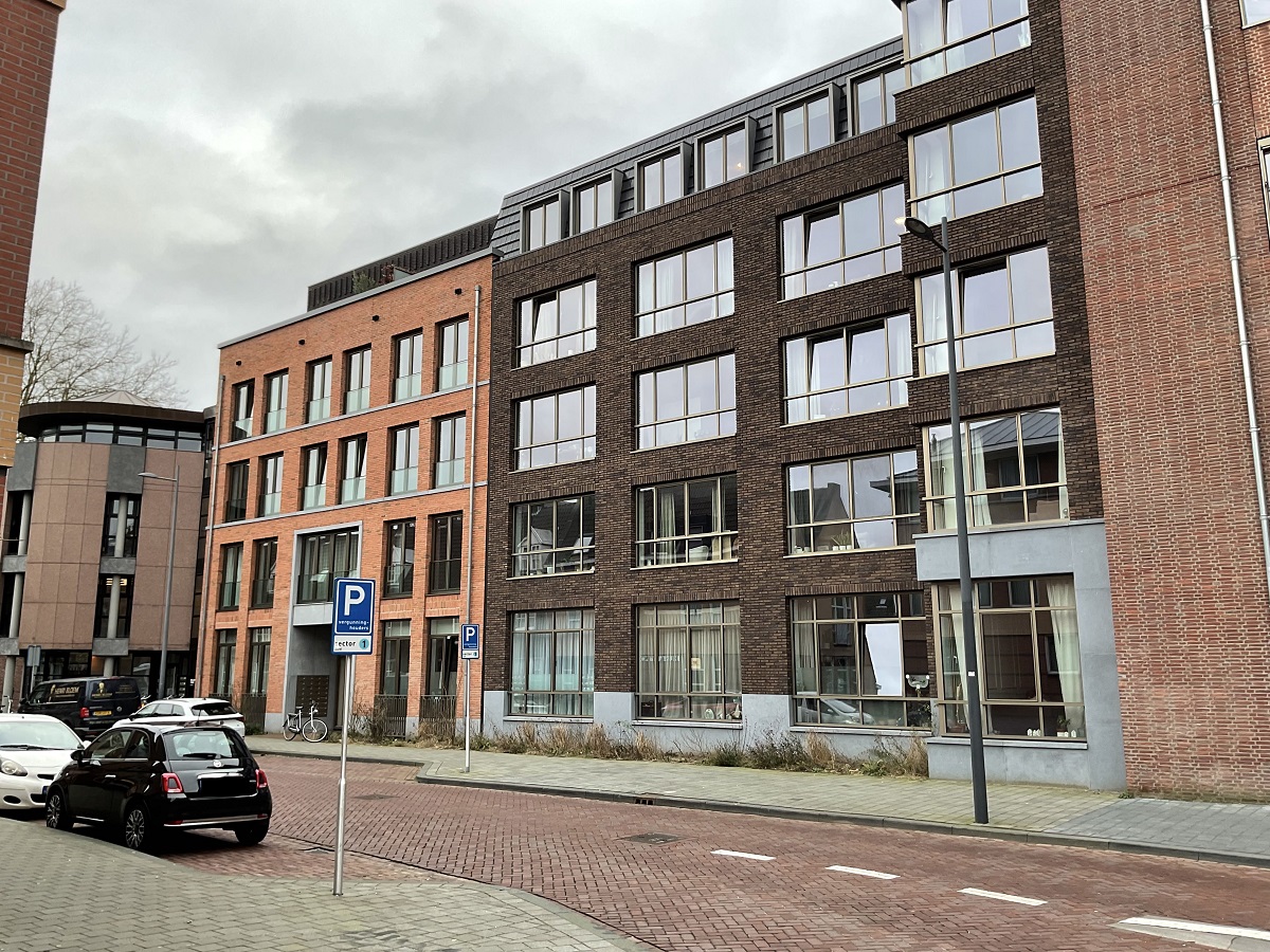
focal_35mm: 29
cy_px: 476
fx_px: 1064
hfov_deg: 61.7
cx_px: 635
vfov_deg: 48.2
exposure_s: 1/100
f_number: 1.8
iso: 20
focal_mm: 3
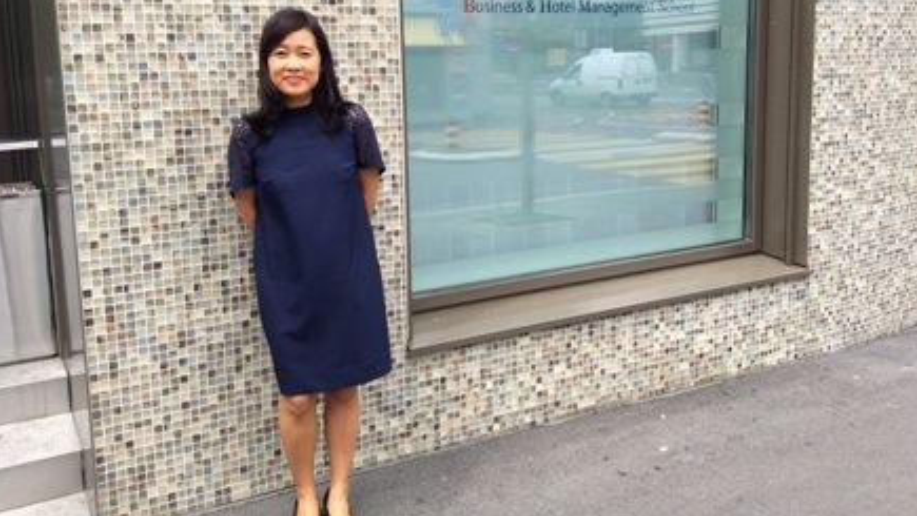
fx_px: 900
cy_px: 180
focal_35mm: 37
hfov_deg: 54.0
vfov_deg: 31.8
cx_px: 466
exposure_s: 1/420
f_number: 2.4
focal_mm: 3.3
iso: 32
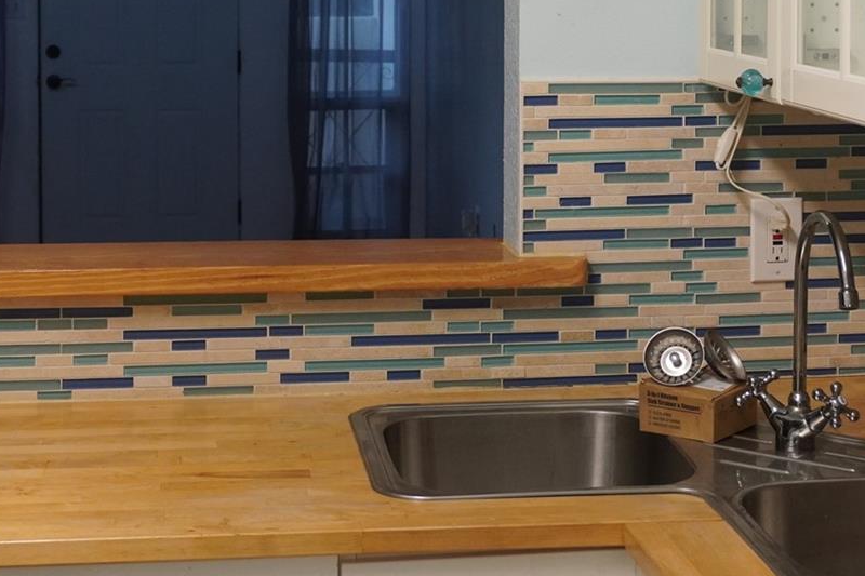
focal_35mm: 78
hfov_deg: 26.0
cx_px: 452
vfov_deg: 17.2
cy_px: 28
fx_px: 1874
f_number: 4.5
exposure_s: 1/160
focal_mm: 26
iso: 1250
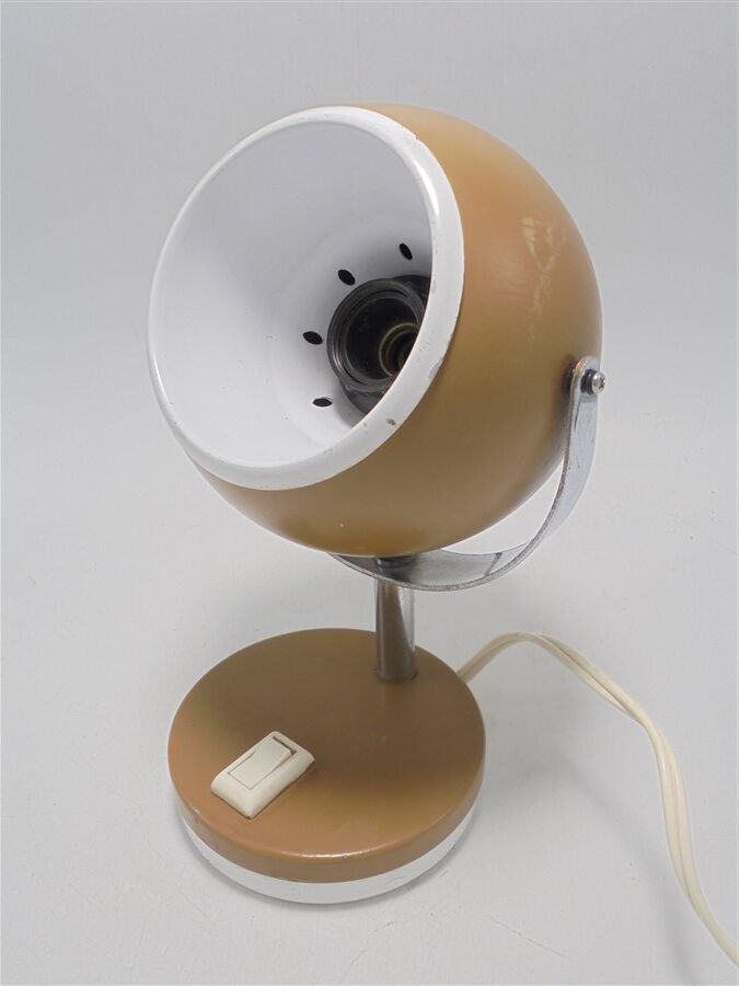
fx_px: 968
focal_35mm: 34
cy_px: 493
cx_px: 370
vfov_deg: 54.0
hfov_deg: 41.8
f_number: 4
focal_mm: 6.1
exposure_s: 1/60
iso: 100
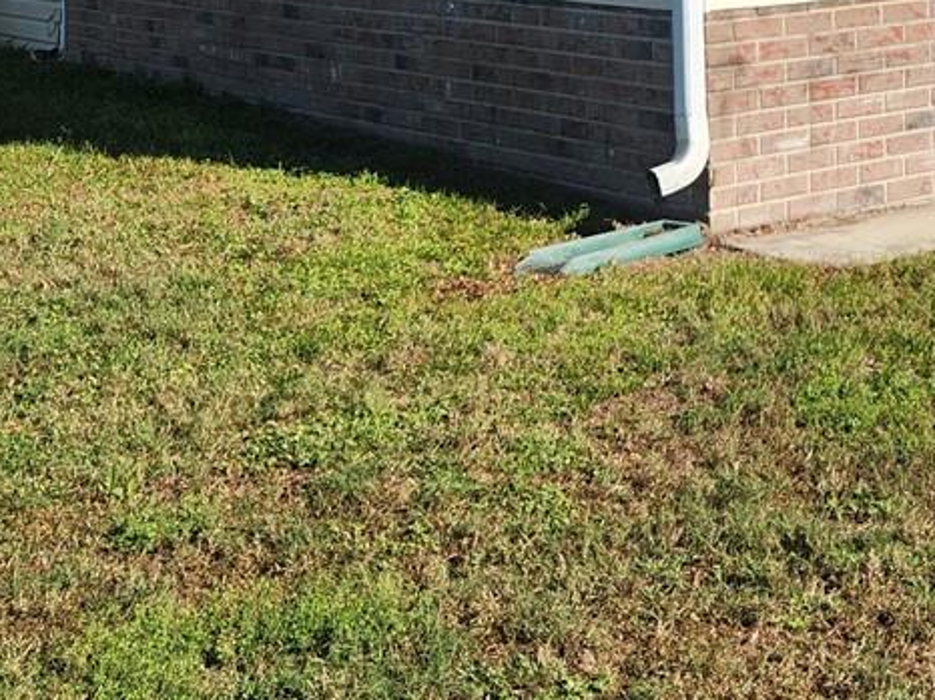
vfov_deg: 17.5
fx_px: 2133
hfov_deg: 23.3
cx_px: 1015
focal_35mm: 79
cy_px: -199
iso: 20
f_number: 1.8
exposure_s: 1/1468
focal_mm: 5.4
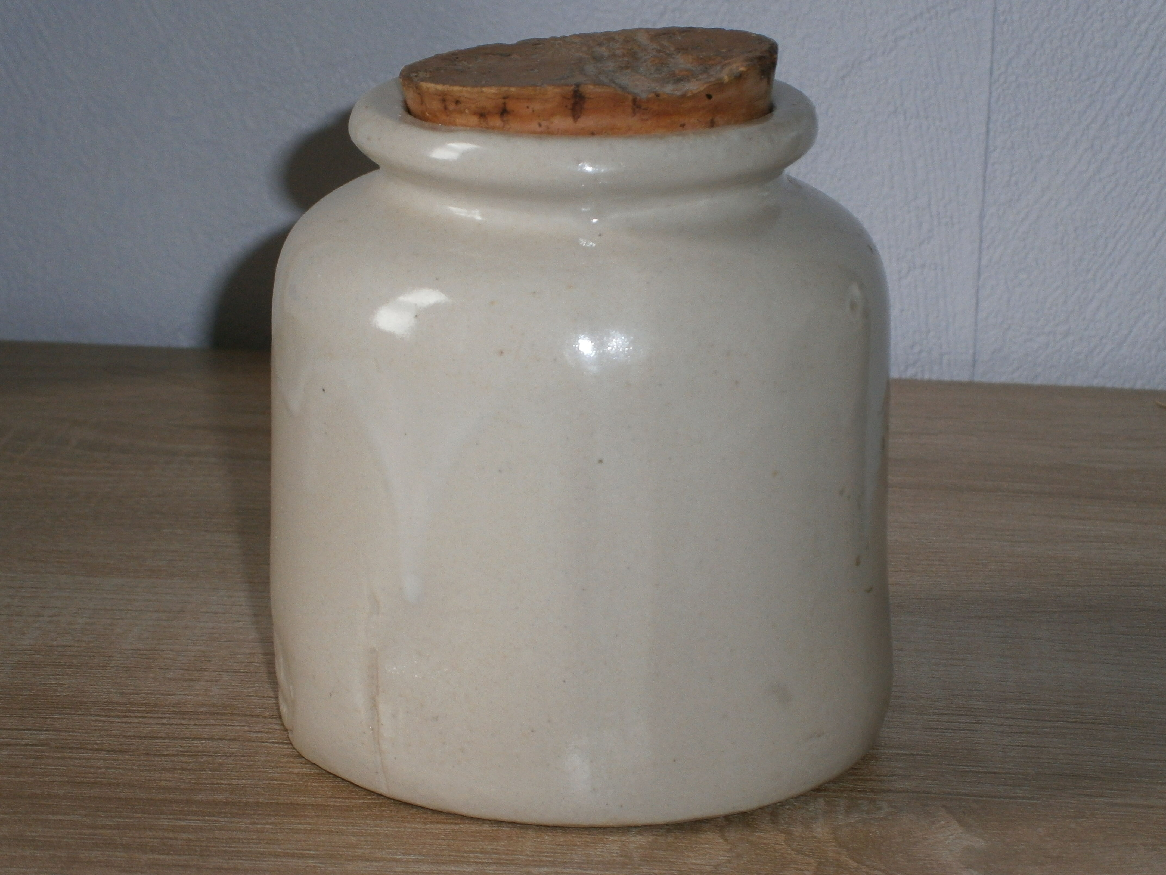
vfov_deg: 14.6
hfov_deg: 19.4
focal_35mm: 101
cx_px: 583
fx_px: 3402
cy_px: 438
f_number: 5.4
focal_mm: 17.8
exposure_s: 1/80
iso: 125
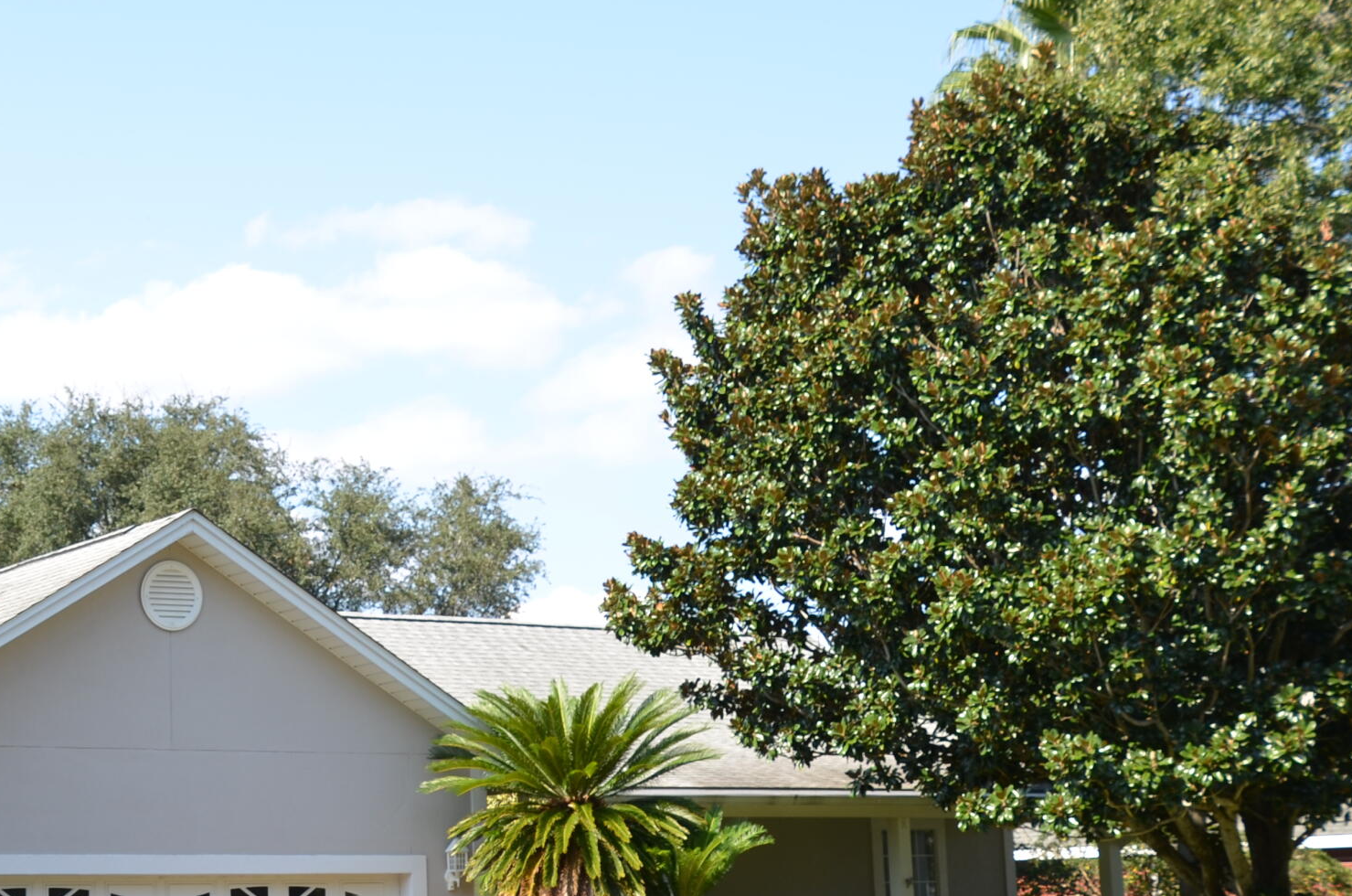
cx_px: 219
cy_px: 504
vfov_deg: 18.6
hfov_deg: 27.1
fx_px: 2736
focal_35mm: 73
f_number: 5.6
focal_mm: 24
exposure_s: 1/250
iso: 100
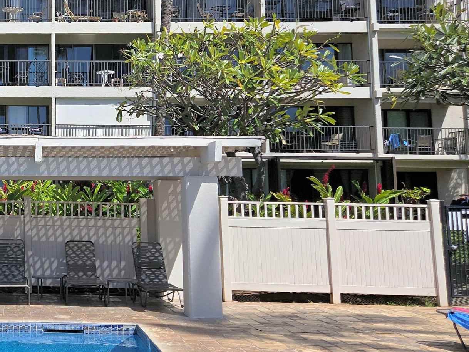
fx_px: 786
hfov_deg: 29.8
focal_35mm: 58
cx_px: -49
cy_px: 109
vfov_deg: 25.1
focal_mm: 5.4
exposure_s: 1/2283
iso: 25
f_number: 1.8
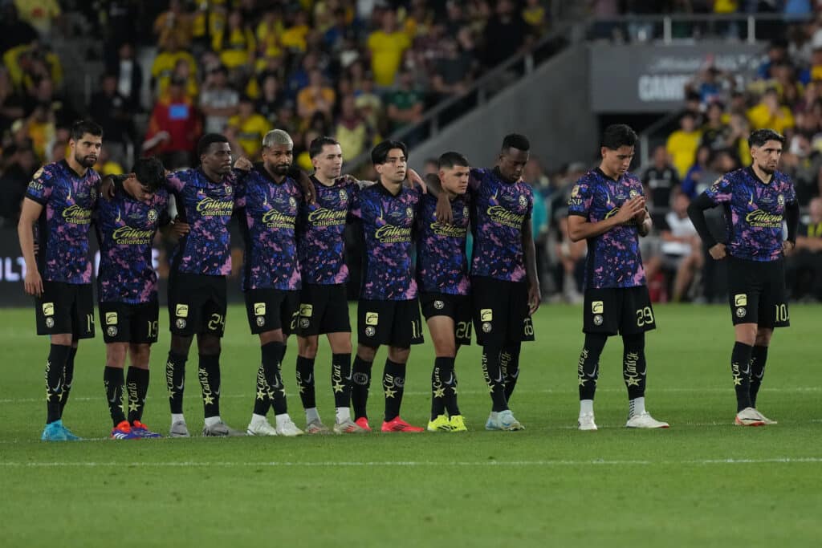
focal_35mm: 300
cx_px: 411
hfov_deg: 6.9
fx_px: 6850
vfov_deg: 4.6
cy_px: 274
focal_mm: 300
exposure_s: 1/2500
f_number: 3.2
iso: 4000
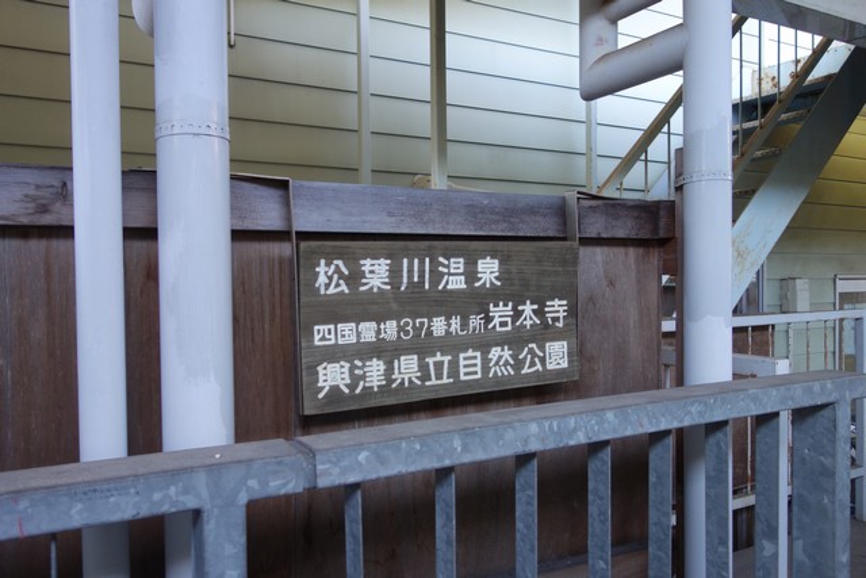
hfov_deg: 65.5
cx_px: 433
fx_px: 674
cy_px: 289
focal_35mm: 28
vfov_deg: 46.4
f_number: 2.2
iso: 125
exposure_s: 1/100
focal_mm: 10.4
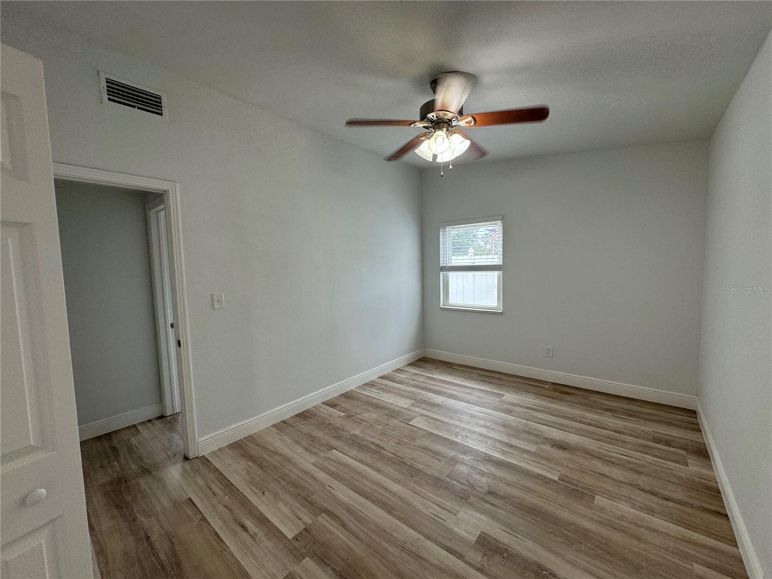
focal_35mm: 14
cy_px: 290
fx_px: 312
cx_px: 386
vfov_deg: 85.7
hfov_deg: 102.1
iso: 100
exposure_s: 1/120
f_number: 2.2
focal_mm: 2.22
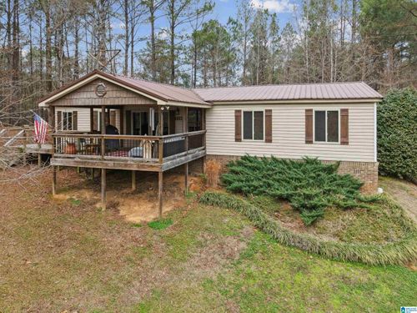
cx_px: 208
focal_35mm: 24
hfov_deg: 71.6
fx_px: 289
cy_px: 156
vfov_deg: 56.8
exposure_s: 1/1500
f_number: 1.8
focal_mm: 8.7
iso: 260
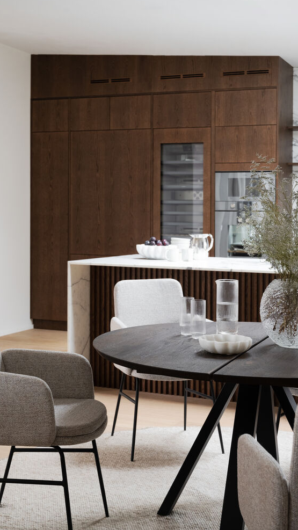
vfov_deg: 39.9
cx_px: 135
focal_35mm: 52
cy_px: 265
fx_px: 731
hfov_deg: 23.0
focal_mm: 49
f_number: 6.3
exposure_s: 1/25
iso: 800
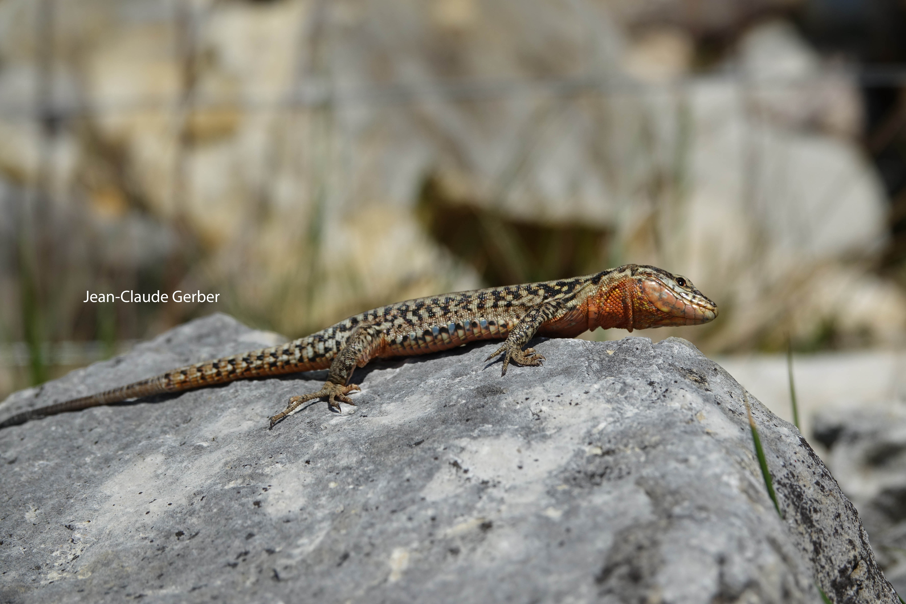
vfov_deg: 10.8
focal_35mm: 127
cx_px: 453
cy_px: 302
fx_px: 3196
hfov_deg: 16.1
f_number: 5.6
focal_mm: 46.41
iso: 100
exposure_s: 1/1000
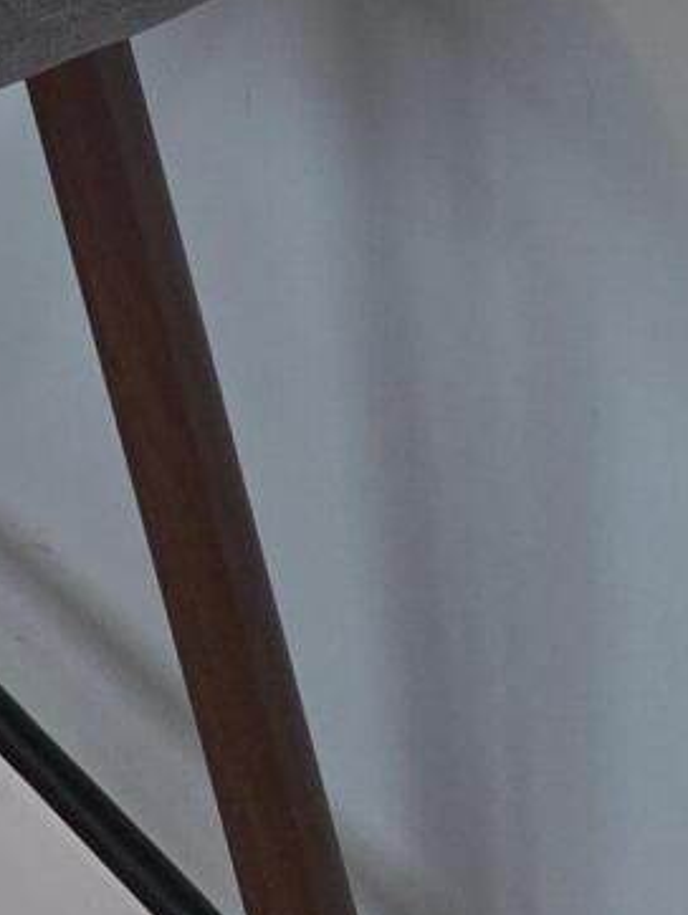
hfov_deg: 10.0
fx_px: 3362
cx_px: -1037
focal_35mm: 127
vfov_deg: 13.2
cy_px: -973
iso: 100
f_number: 1.7
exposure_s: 1/120
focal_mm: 6.3
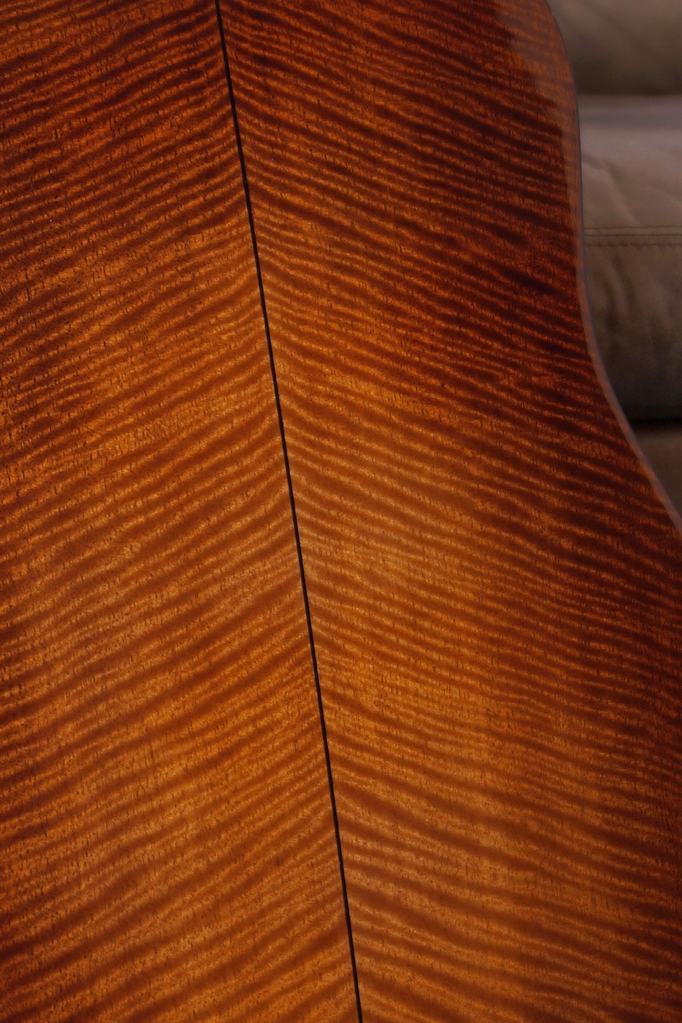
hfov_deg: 10.5
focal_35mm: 131
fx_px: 3721
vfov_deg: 15.6
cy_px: 564
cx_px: 327
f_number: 4.5
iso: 100
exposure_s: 1/6
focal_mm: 45
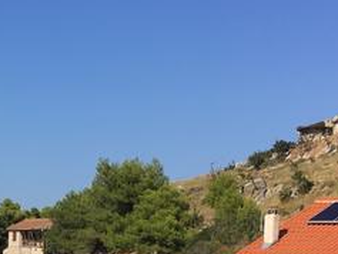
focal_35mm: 98
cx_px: -7
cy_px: 305
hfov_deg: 19.4
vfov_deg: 14.6
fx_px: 957
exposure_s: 1/1876
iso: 25
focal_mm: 4.15
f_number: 2.2
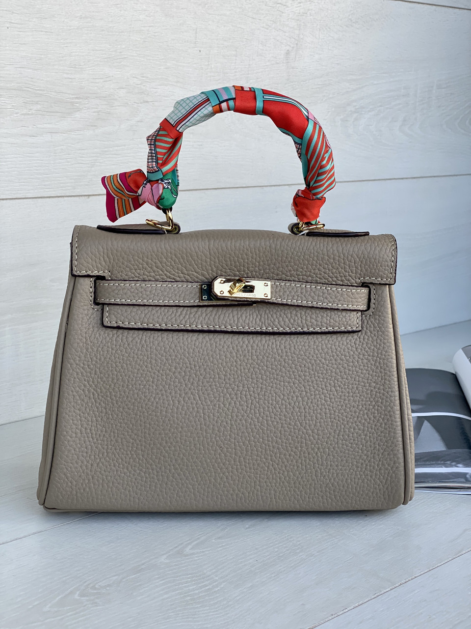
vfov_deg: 36.8
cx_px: 236
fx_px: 943
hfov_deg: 28.0
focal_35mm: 52
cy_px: 314
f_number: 2
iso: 25
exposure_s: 1/122
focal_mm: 6
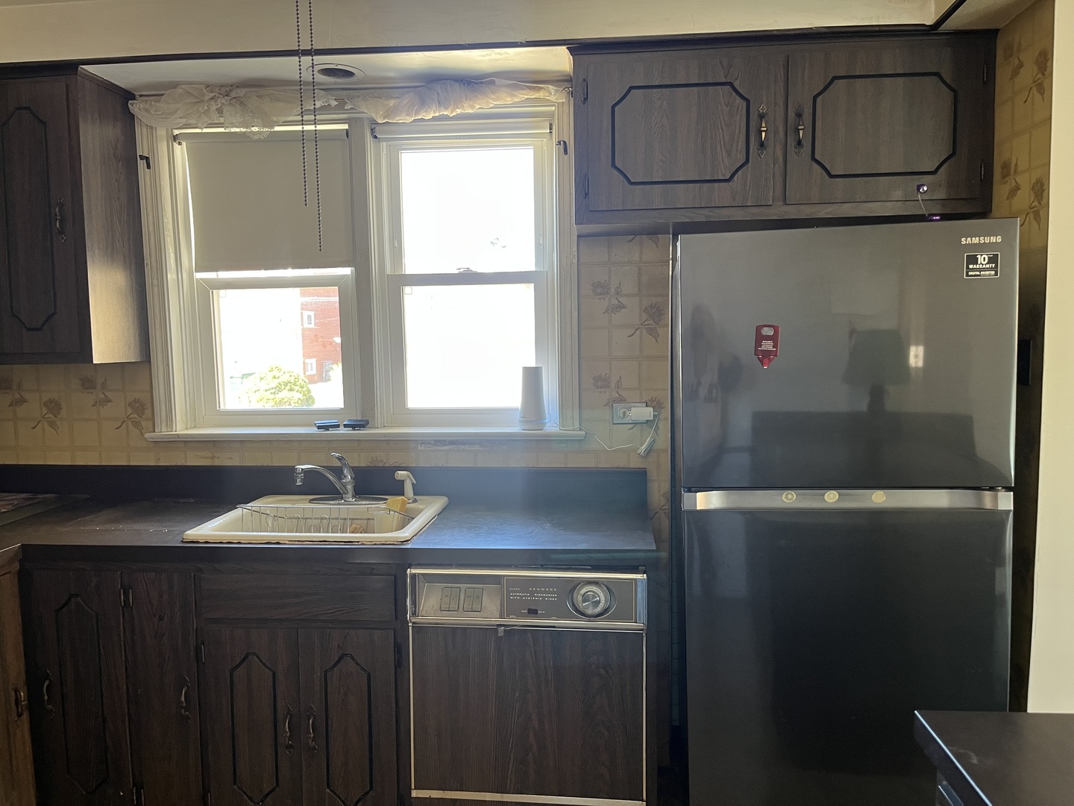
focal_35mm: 26
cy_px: 403
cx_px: 537
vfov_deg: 53.1
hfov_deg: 67.3
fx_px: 807
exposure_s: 1/60
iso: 125
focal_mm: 5.1
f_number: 1.6
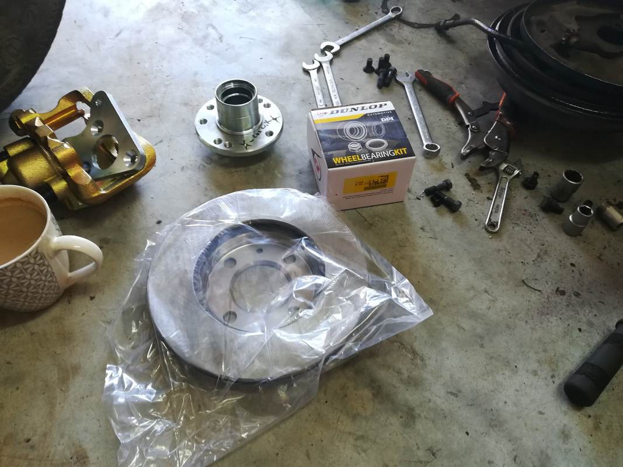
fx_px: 468
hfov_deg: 67.3
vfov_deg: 53.1
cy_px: 234
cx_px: 312
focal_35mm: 26
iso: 125
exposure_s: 1/33.3
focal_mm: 3.83
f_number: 2.2
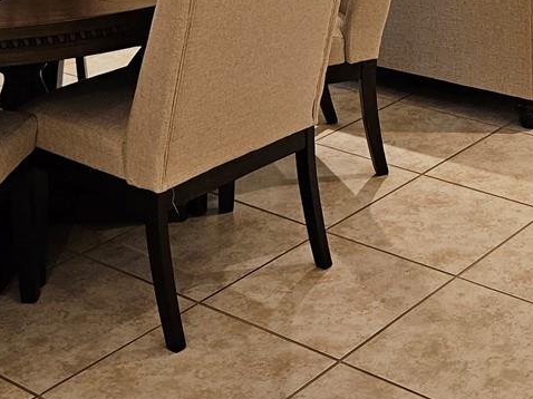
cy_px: -157
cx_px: 492
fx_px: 1185
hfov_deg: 24.5
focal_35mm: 77
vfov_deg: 17.6
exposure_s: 1/120
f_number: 1.8
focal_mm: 5.4
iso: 320
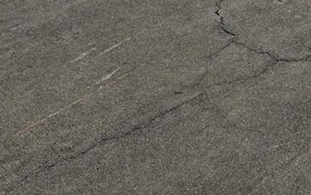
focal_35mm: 79
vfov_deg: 12.3
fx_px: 670
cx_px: 420
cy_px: -301
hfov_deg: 22.8
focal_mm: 15
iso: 100
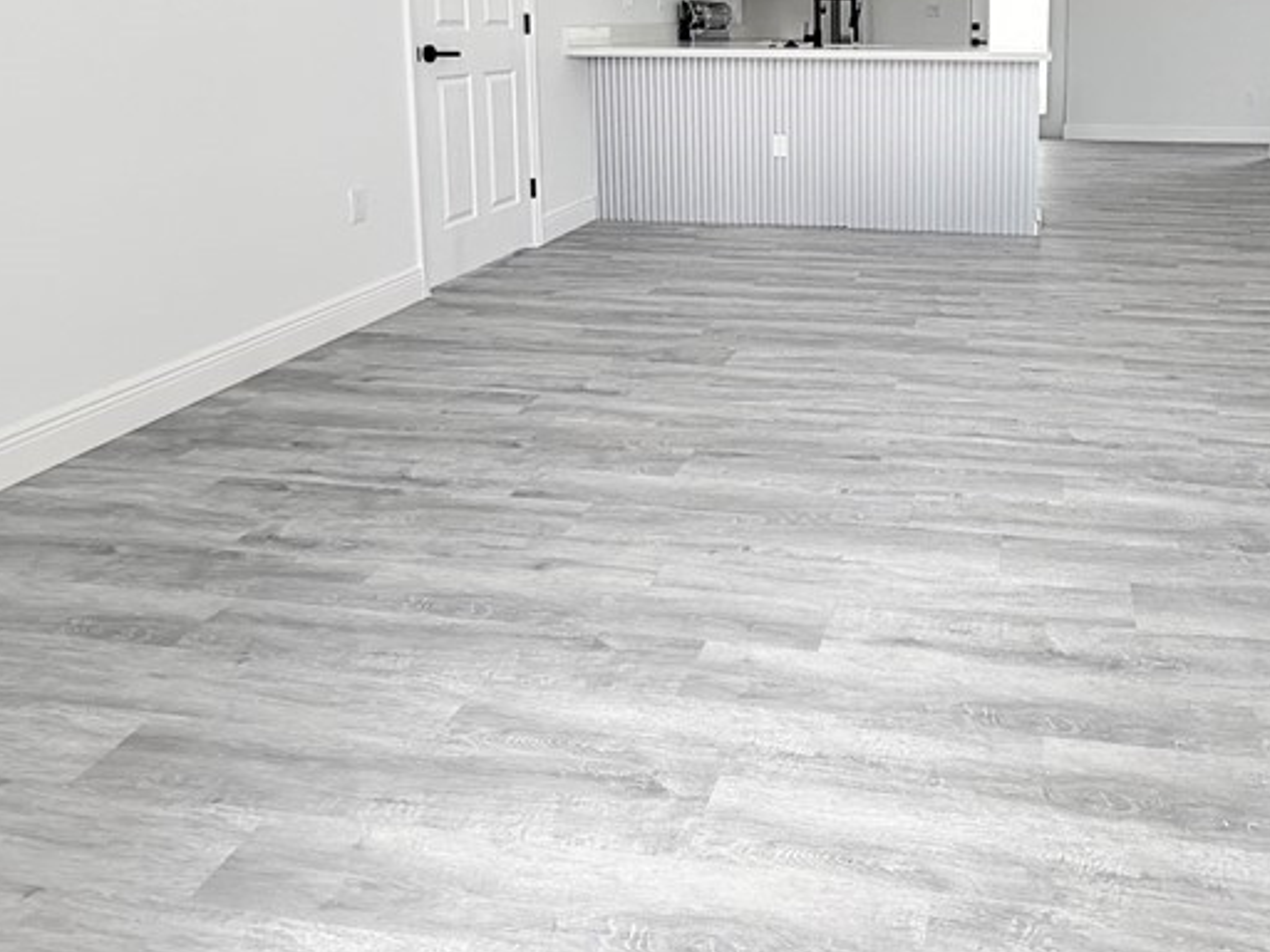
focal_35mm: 28
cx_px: 893
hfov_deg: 61.2
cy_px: 136
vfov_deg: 46.0
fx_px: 1027
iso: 64
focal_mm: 2.22
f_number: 2.2
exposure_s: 1/157
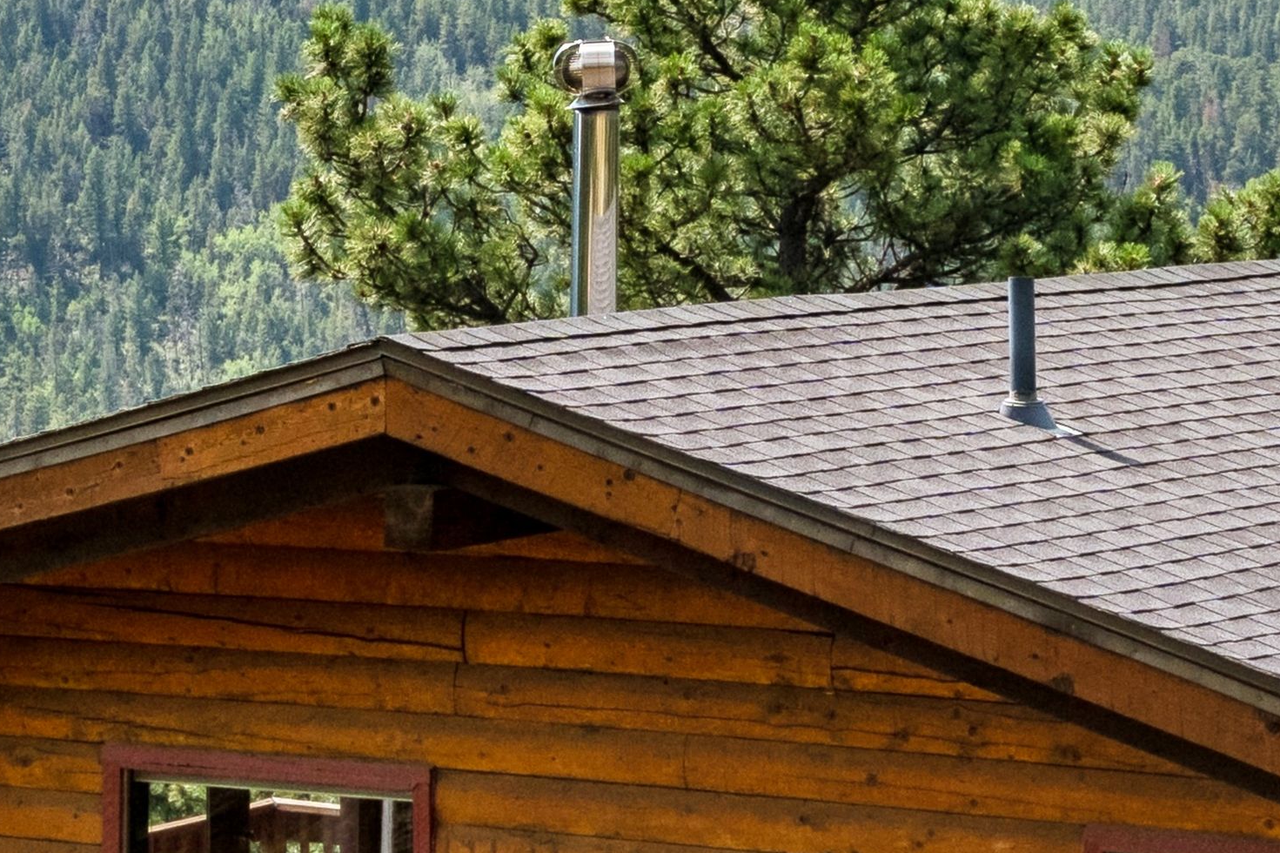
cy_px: 902
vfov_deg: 9.6
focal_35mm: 141
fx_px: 5012
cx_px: 1283
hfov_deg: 14.3
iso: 400
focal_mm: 24
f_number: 8
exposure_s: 1/800
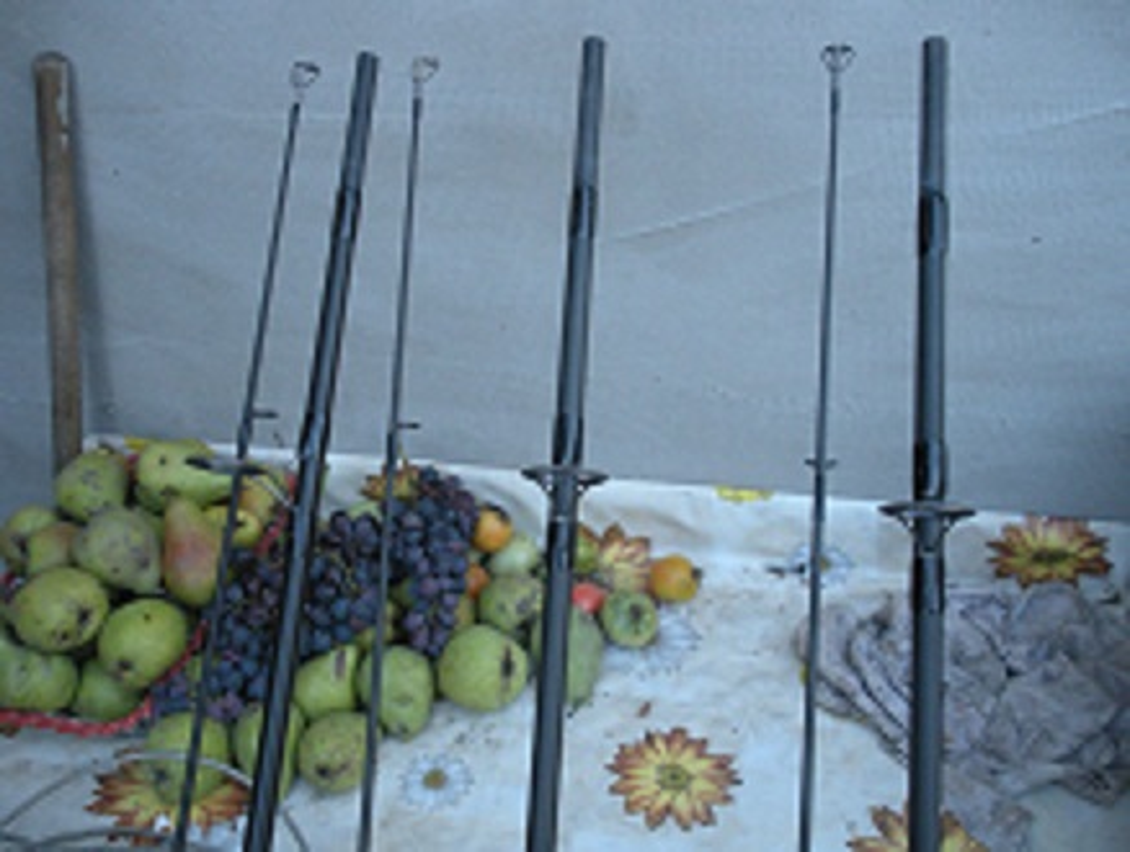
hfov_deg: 51.3
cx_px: 565
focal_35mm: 36
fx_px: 1177
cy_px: 426
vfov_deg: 39.8
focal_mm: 6.3
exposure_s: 1/130
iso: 344
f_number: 3.5
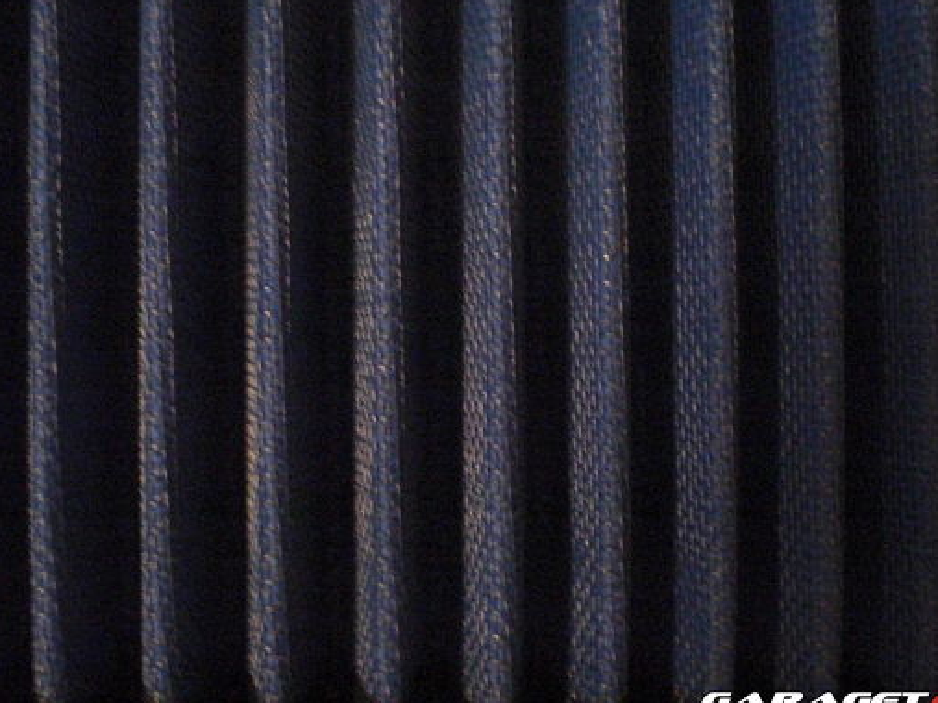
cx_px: 426
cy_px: 276
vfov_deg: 30.2
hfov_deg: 39.6
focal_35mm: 48
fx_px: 1300
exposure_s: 1/8
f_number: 3.1
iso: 800
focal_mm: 6.3
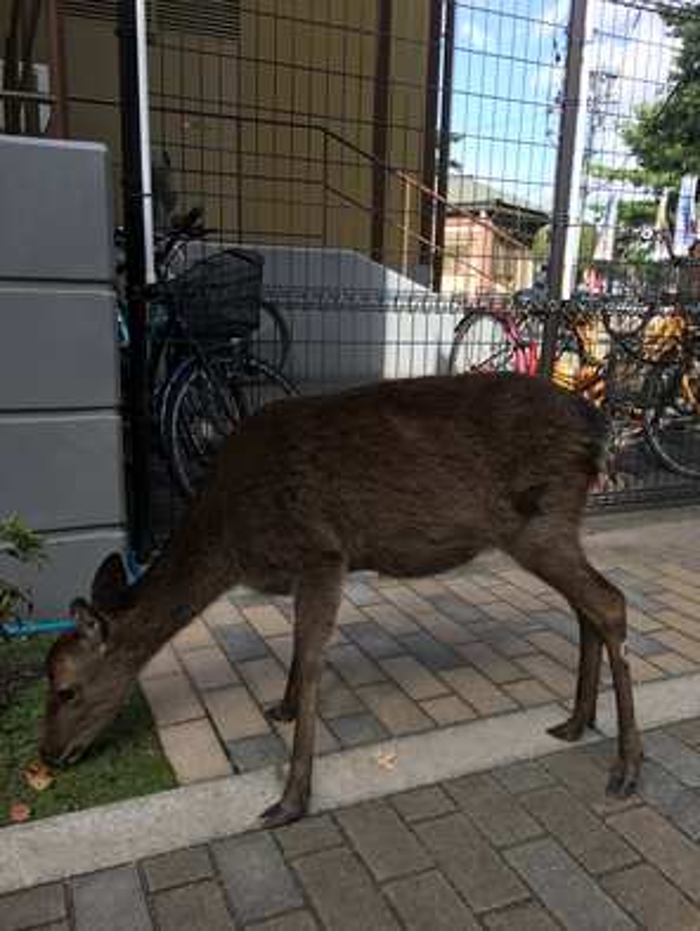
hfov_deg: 48.3
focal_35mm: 29
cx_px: 350
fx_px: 781
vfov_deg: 61.6
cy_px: 466
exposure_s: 1/293
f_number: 2.2
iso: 25
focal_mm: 4.15
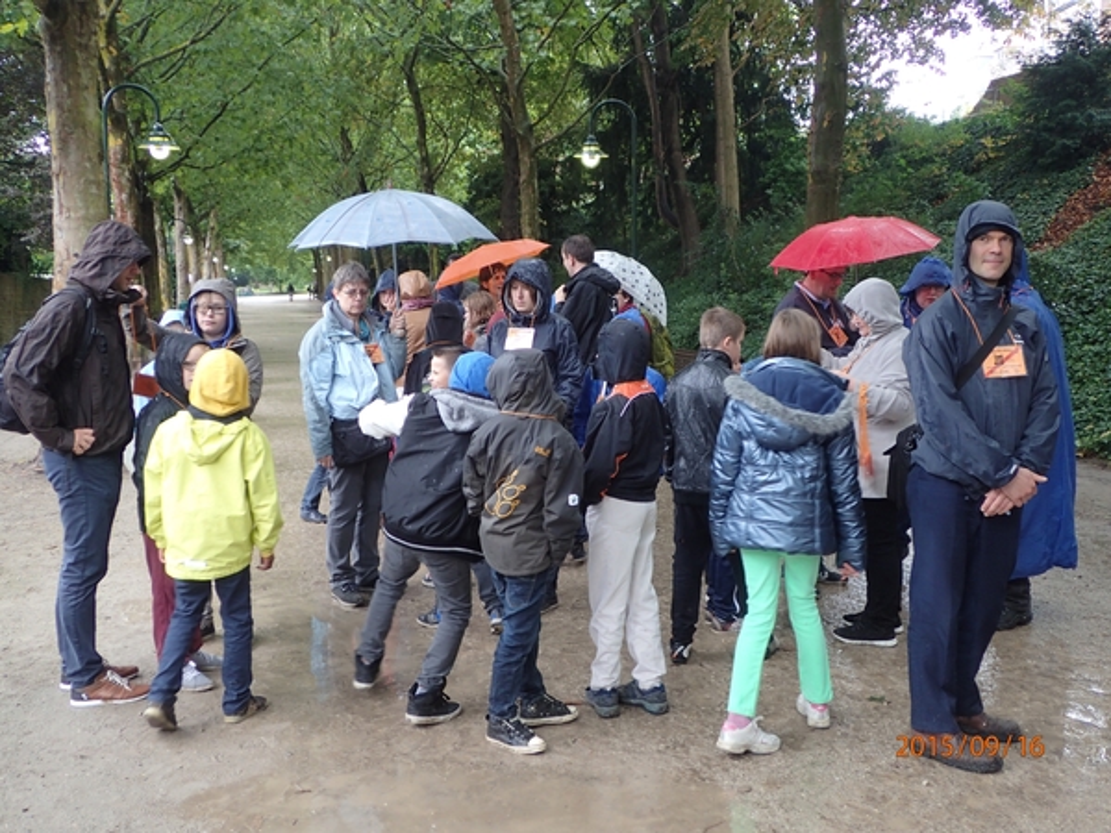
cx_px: 556
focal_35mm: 35
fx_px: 1123
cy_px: 416
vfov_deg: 40.7
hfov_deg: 52.6
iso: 160
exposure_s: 1/60
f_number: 2.6
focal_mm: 6.42
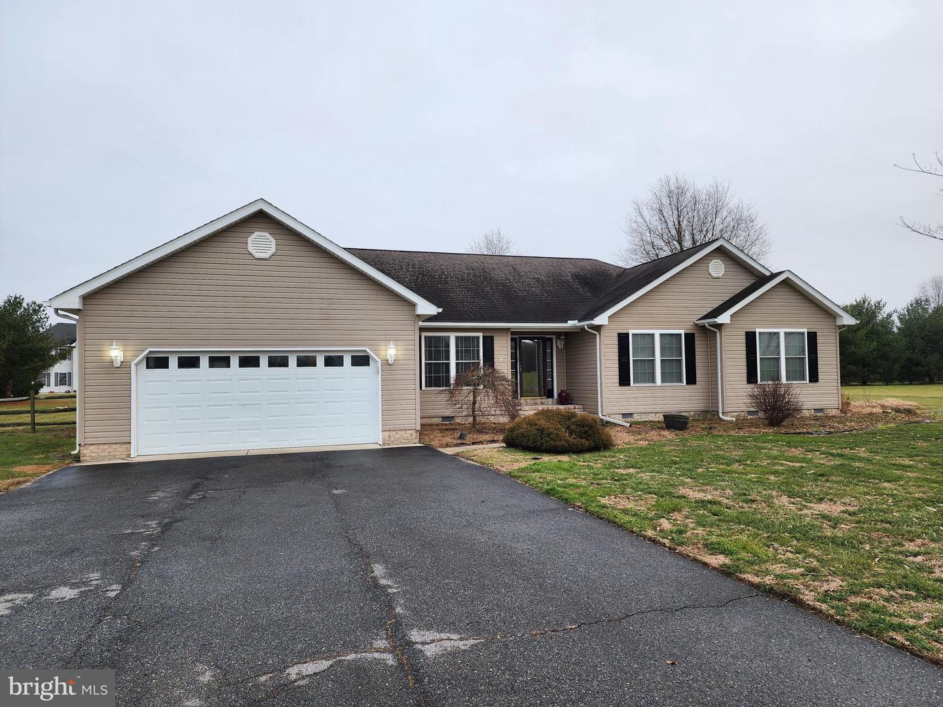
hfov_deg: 73.9
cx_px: 472
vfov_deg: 58.9
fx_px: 627
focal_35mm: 23
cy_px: 354
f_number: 1.8
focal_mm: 6.4
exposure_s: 1/180
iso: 25
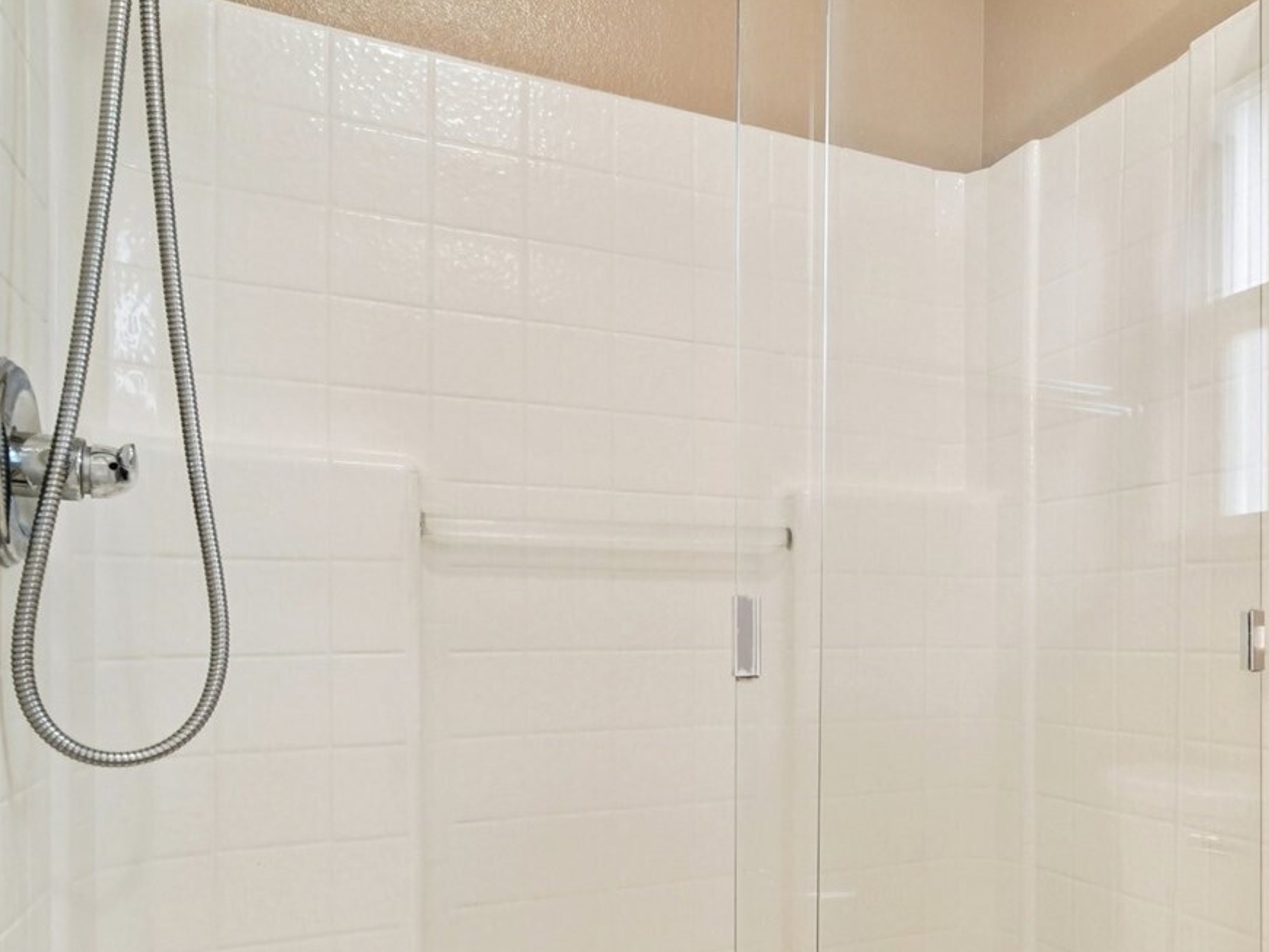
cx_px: 1118
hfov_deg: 53.3
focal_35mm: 30
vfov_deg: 45.7
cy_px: 677
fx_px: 1100
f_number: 8
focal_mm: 16
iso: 1600
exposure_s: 1/25
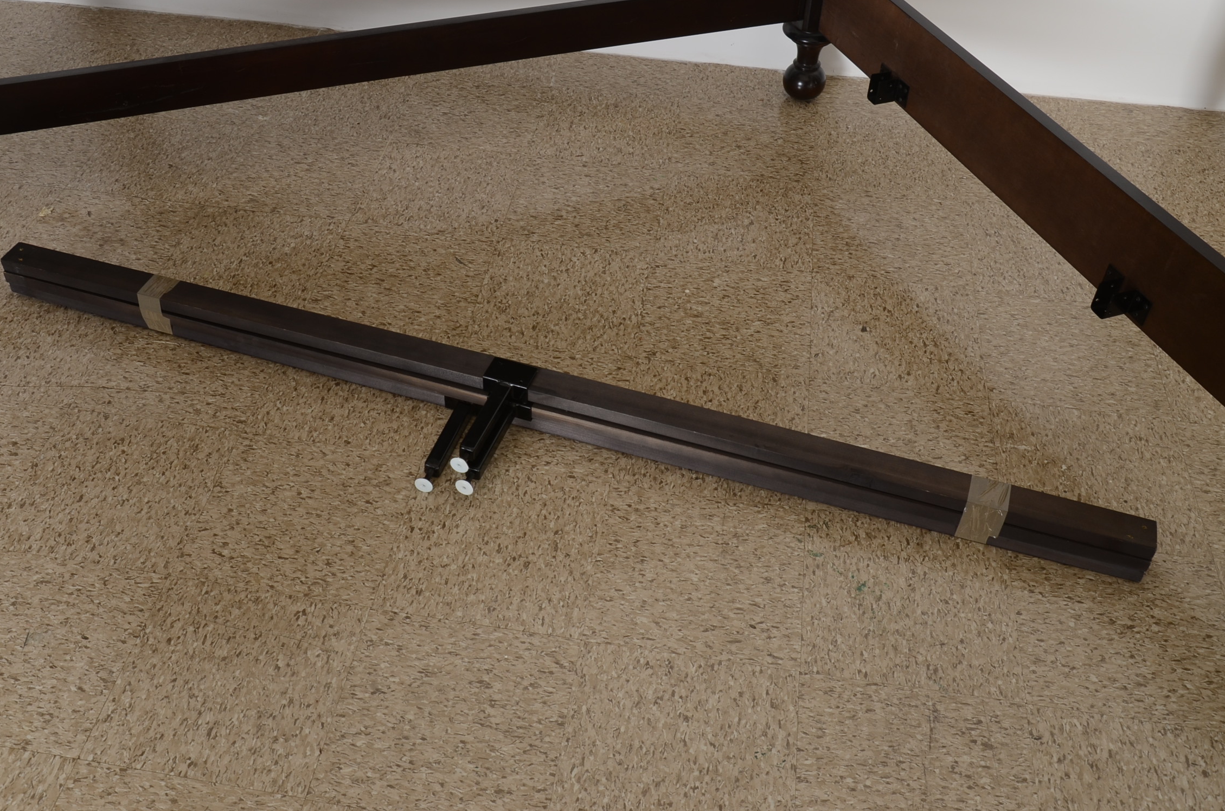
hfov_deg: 53.2
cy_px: 385
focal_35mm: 36
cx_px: 562
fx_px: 1222
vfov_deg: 36.7
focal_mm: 22
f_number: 9
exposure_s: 1/80
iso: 200
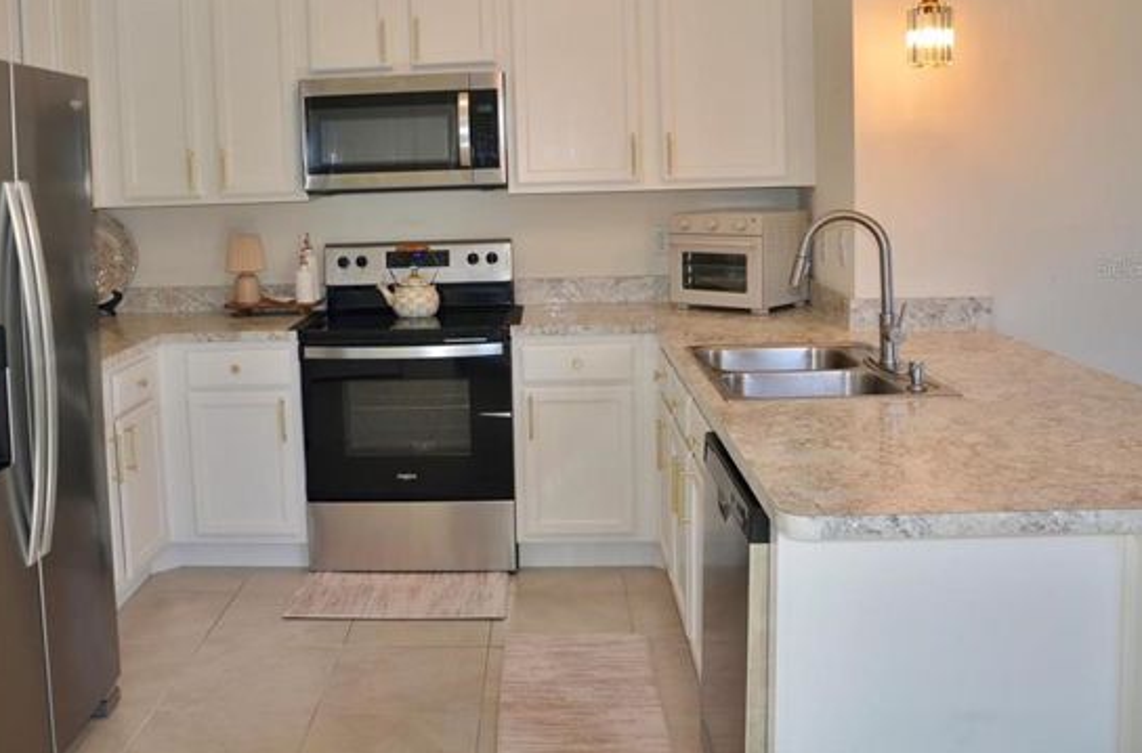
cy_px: 268
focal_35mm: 35
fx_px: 1107
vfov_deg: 37.3
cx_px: 444
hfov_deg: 54.1
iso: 360
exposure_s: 1/125
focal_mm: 18
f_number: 3.5
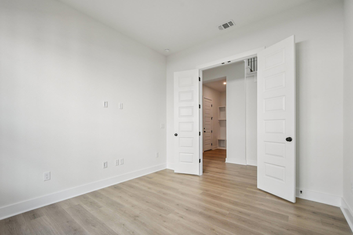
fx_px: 147
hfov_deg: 100.4
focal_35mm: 15
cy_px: 118
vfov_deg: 77.3
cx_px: 176
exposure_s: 1/100
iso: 400
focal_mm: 10
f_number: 8
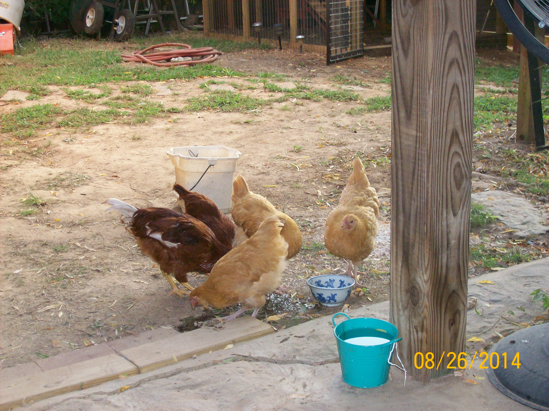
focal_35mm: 56
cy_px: 206
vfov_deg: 26.1
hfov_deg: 34.4
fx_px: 888
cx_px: 274
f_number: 3.4
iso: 140
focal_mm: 9.4
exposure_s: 1/83.6
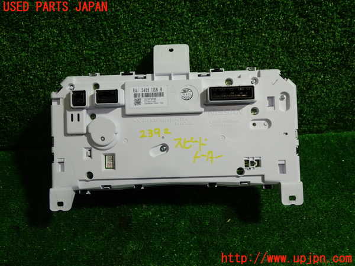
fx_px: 328
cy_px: 133
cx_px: 178
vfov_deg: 44.2
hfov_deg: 56.8
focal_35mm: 32
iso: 200
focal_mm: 5.79
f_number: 2.4
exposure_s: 1/60
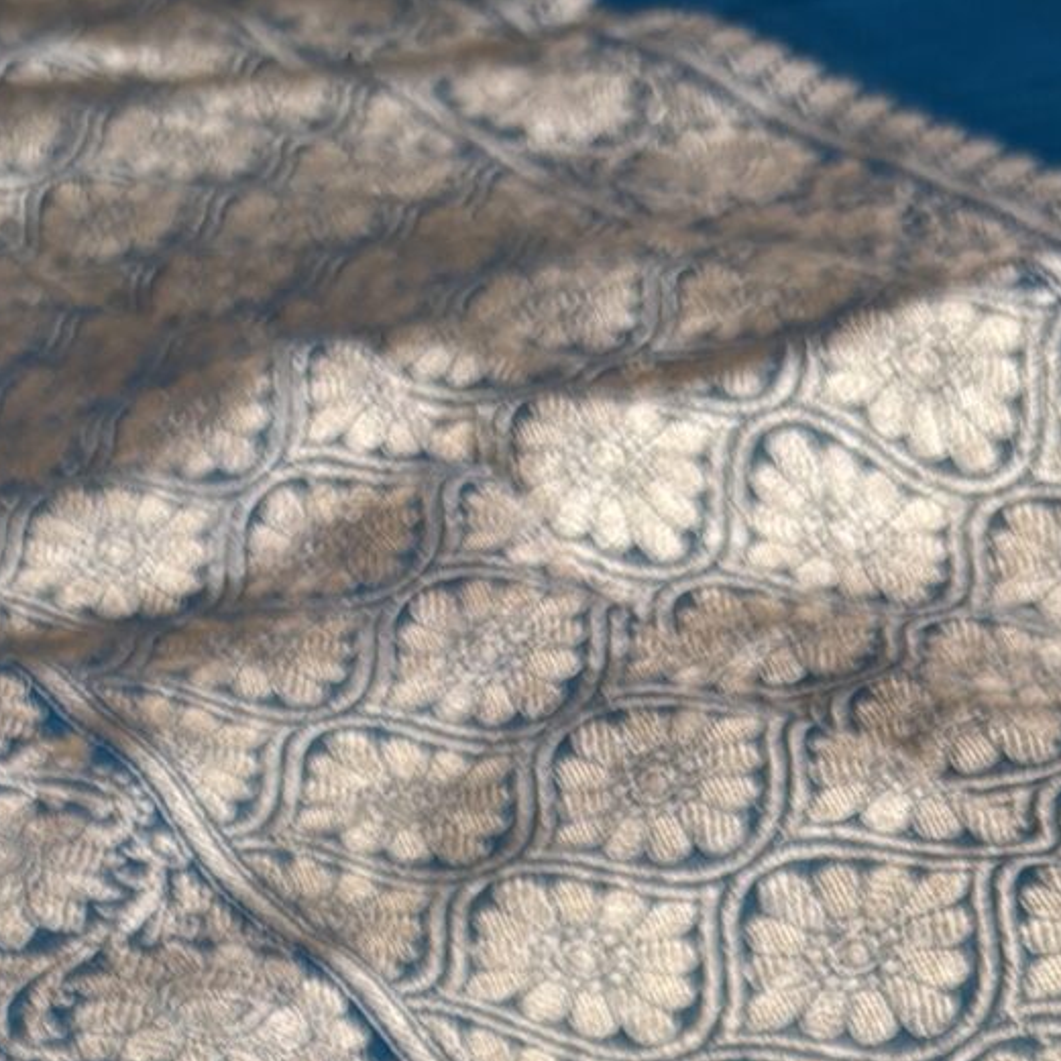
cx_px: 397
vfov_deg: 12.1
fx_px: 3919
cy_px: 2603
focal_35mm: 113
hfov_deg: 15.4
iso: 80
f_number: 1.6
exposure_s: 1/50
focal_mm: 5.96
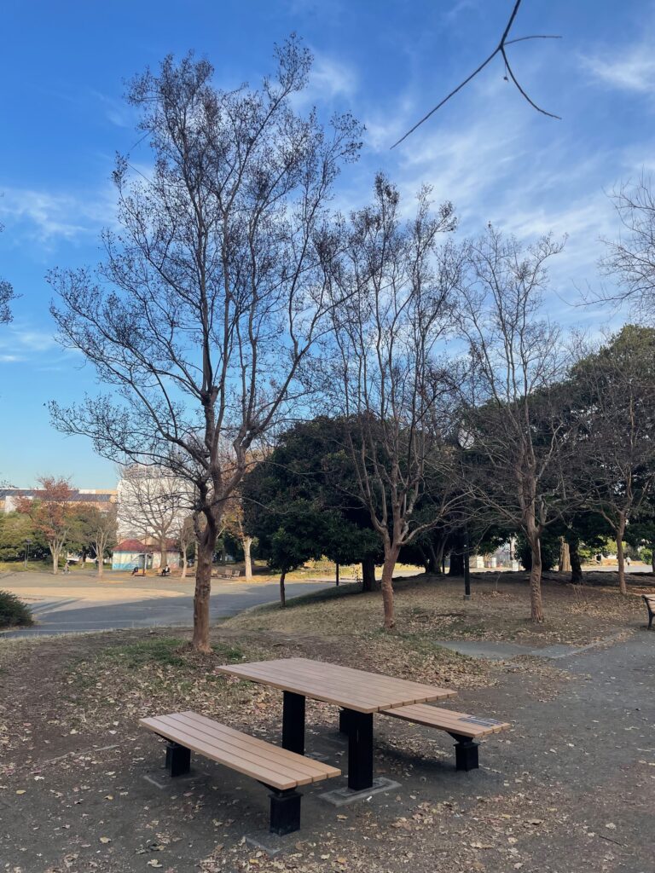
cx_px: 328
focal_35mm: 26
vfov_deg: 67.3
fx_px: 656
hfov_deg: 53.1
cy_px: 436
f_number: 1.6
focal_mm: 4.2
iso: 32
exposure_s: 1/1595
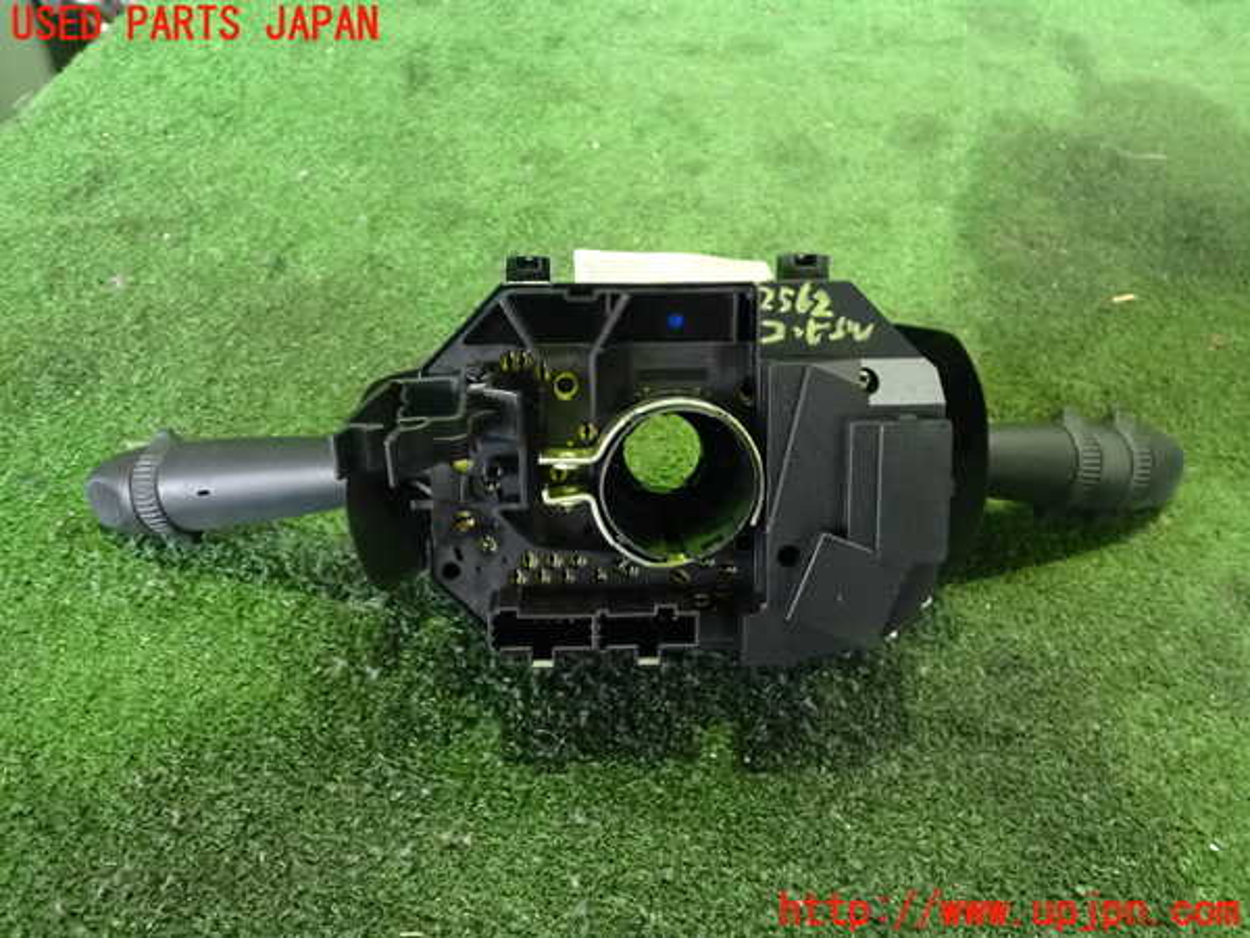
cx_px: 625
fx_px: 1083
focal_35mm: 30
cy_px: 469
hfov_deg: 60.0
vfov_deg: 46.8
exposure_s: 1/60
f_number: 2.3
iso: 2000
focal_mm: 5.4
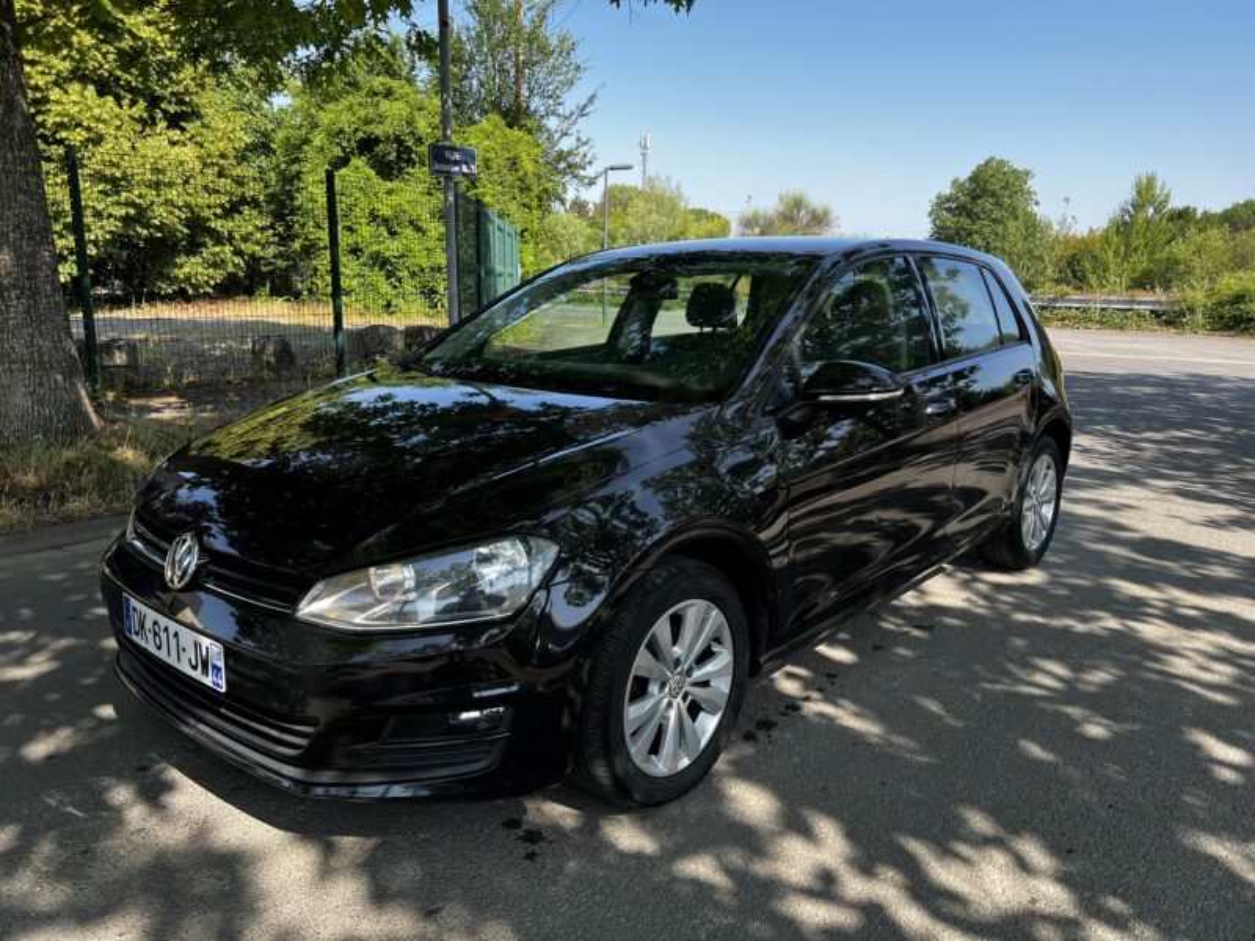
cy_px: 470
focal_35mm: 26
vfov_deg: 53.1
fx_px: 943
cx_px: 628
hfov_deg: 67.3
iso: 50
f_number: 1.5
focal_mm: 5.7
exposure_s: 1/803
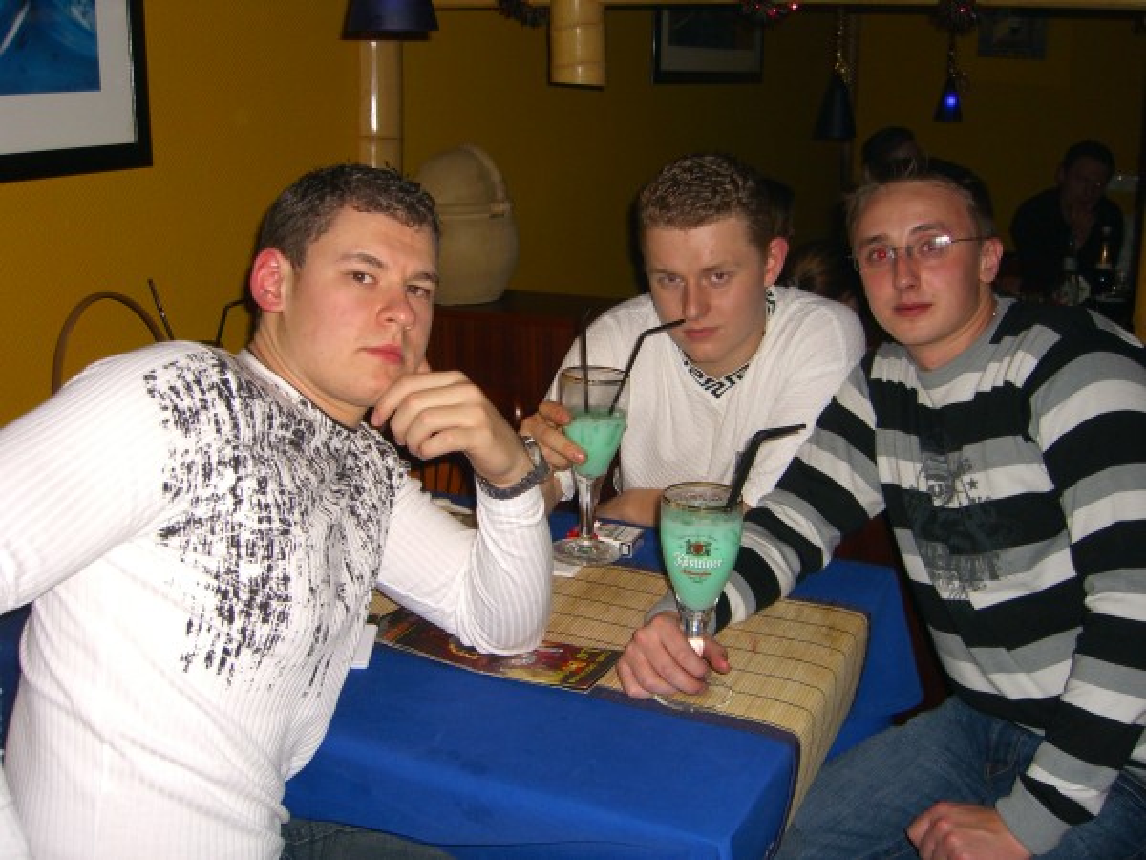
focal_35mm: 38
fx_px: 1258
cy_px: 430
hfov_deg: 49.0
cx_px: 573
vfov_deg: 37.7
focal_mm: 7.9
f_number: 2.8
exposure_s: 1/60
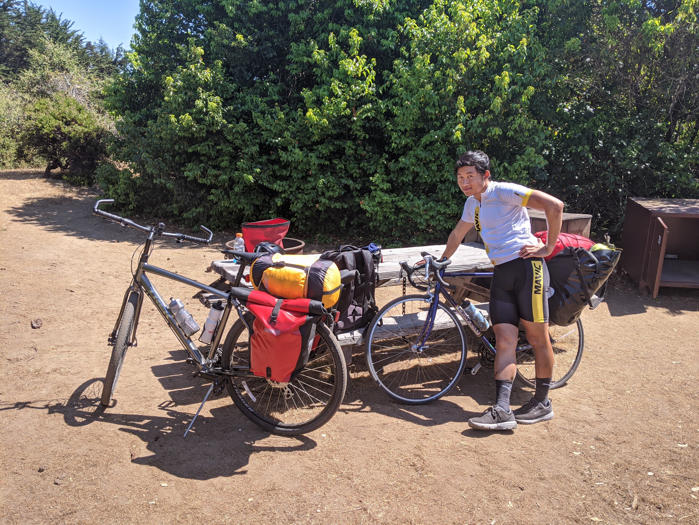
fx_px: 545
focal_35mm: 27
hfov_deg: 65.3
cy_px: 262
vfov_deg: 51.4
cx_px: 350
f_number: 1.8
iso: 55
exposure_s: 1/1067
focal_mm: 4.44
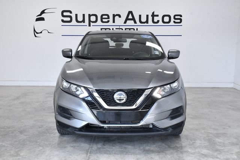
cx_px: 120
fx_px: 267
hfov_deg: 48.5
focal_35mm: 40
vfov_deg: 33.4
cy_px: 80
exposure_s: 1/400
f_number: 10
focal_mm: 27
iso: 2500
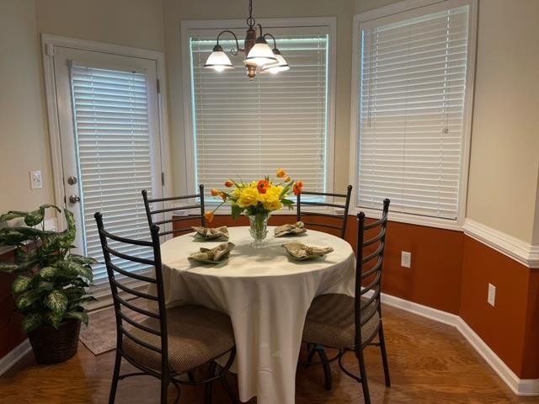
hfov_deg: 67.3
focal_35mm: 26
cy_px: 202
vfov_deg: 53.1
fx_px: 405
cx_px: 270
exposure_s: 1/60
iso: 100
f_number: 1.6
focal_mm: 5.1
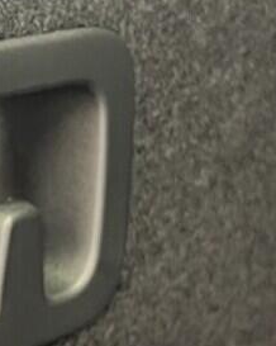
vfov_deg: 14.3
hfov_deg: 11.2
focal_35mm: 134
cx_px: -89
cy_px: 289
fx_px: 1370
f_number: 1.5
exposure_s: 1/34
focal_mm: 5.7
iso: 640
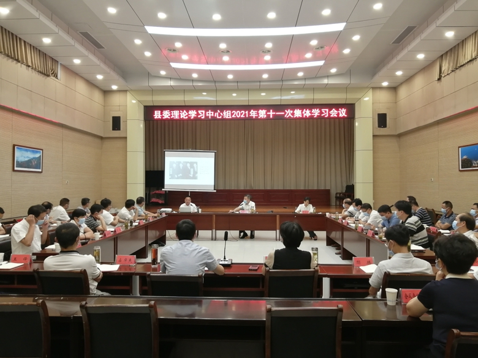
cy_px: 179
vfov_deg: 53.1
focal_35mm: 26
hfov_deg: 67.3
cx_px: 239
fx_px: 359
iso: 200
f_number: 1.8
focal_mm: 3.62
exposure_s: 1/50
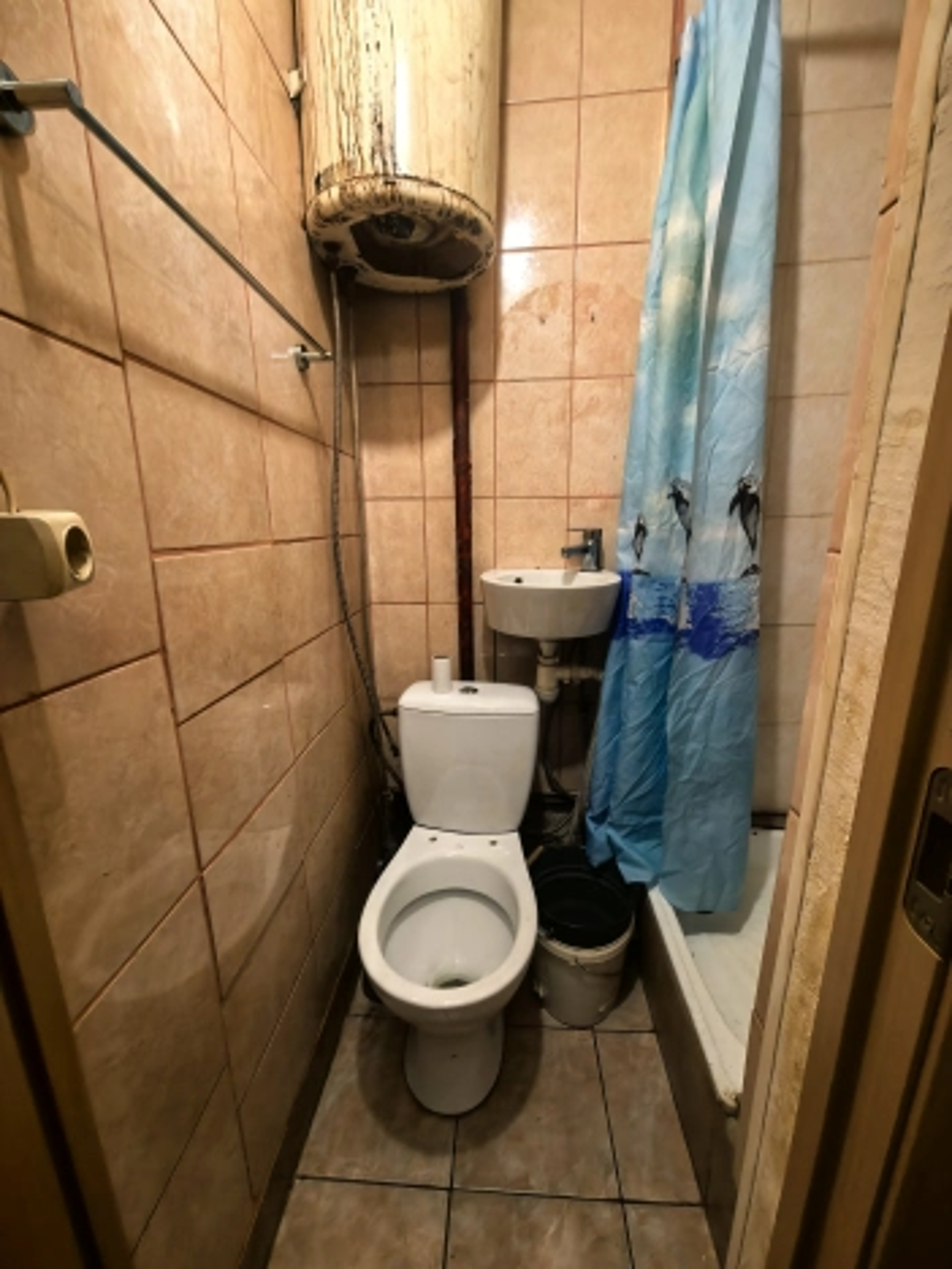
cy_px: 634
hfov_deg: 89.9
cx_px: 476
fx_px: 477
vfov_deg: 106.2
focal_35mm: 13
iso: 400
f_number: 2.2
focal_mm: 1.95
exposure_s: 1/33.3
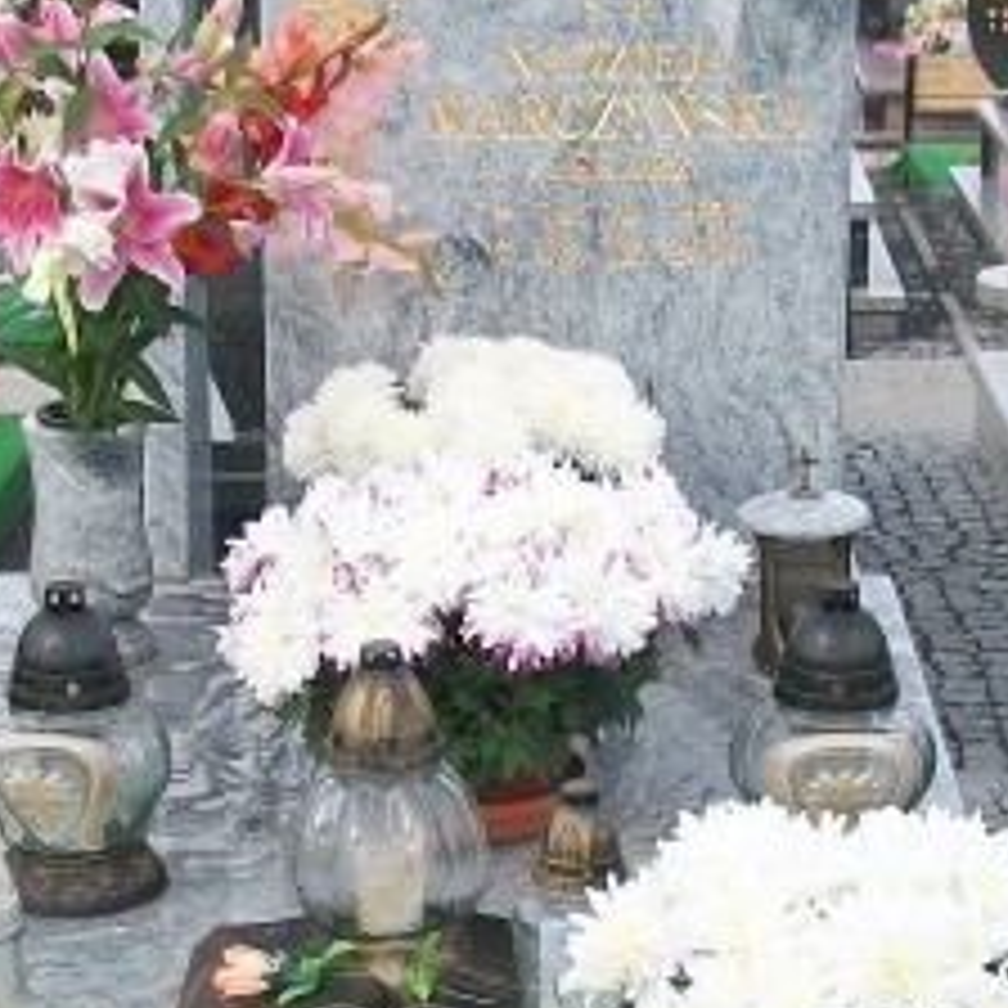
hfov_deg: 19.0
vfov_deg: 19.0
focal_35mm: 91
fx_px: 2998
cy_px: 706
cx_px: 333
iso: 80
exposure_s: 1/640
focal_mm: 6
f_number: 2.7
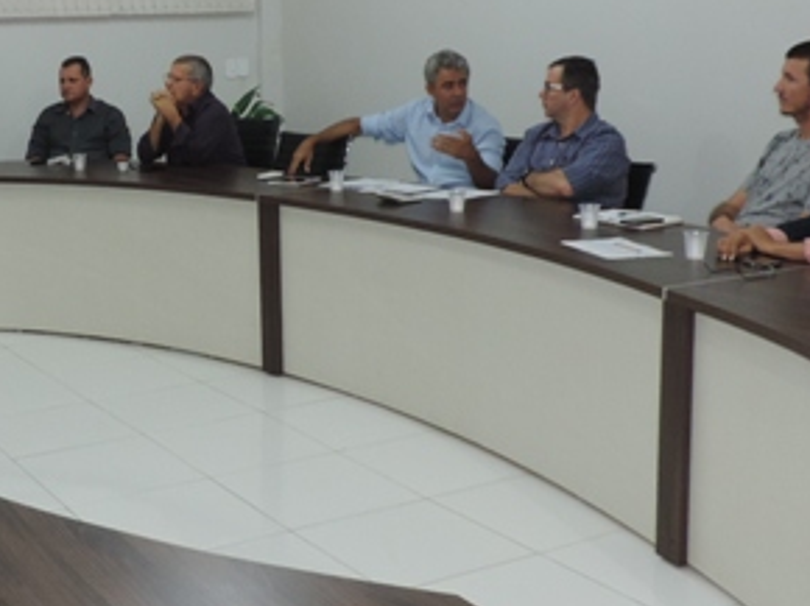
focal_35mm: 53
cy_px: 207
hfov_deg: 35.4
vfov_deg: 27.3
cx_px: 198
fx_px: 1239
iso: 320
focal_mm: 4.3
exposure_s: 1/40
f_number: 3
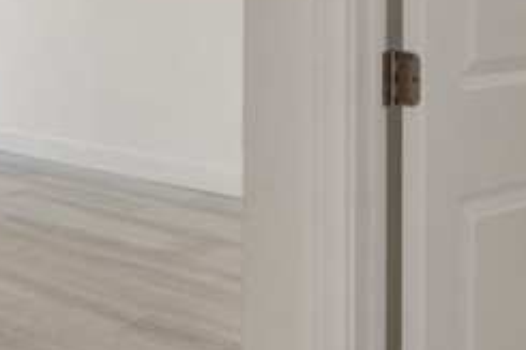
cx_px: -137
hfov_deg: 25.6
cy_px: -20
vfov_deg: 19.0
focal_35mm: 69
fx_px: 1009
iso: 800
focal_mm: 16.5
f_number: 9
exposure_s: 1/20
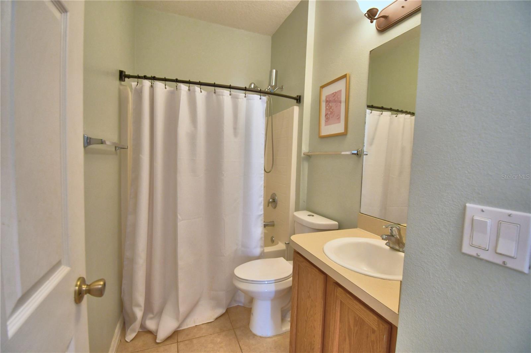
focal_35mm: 15
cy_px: 176
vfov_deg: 77.3
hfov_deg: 100.4
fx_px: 221
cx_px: 266
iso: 720
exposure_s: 1/30
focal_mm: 10
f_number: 4.5
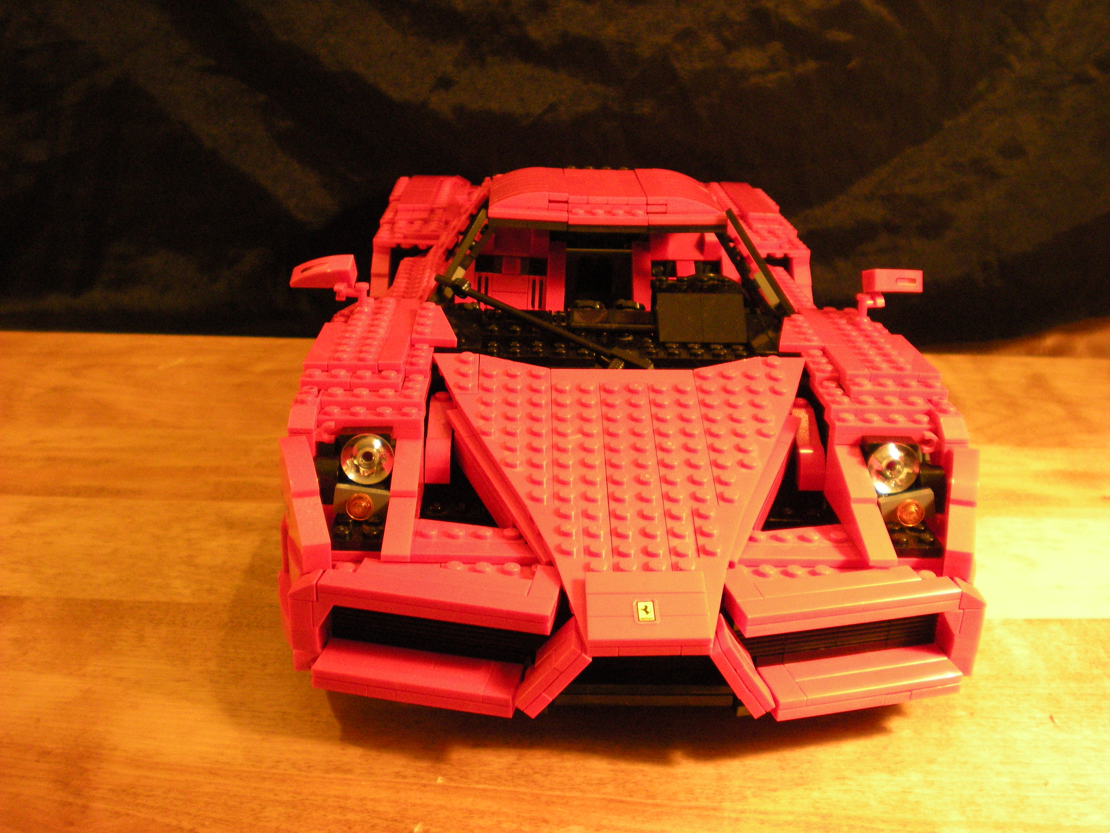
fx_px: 1219
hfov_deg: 49.0
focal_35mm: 38
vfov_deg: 37.7
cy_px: 416
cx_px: 555
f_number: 3.1
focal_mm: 6.3
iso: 358
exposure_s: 1/8
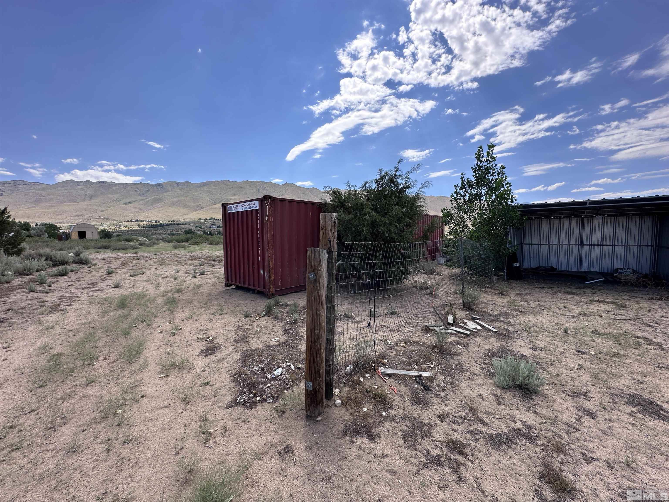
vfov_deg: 85.7
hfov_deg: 102.1
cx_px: 334
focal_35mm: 14
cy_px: 251
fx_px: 271
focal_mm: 2.22
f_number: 2.2
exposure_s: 1/1366
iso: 50
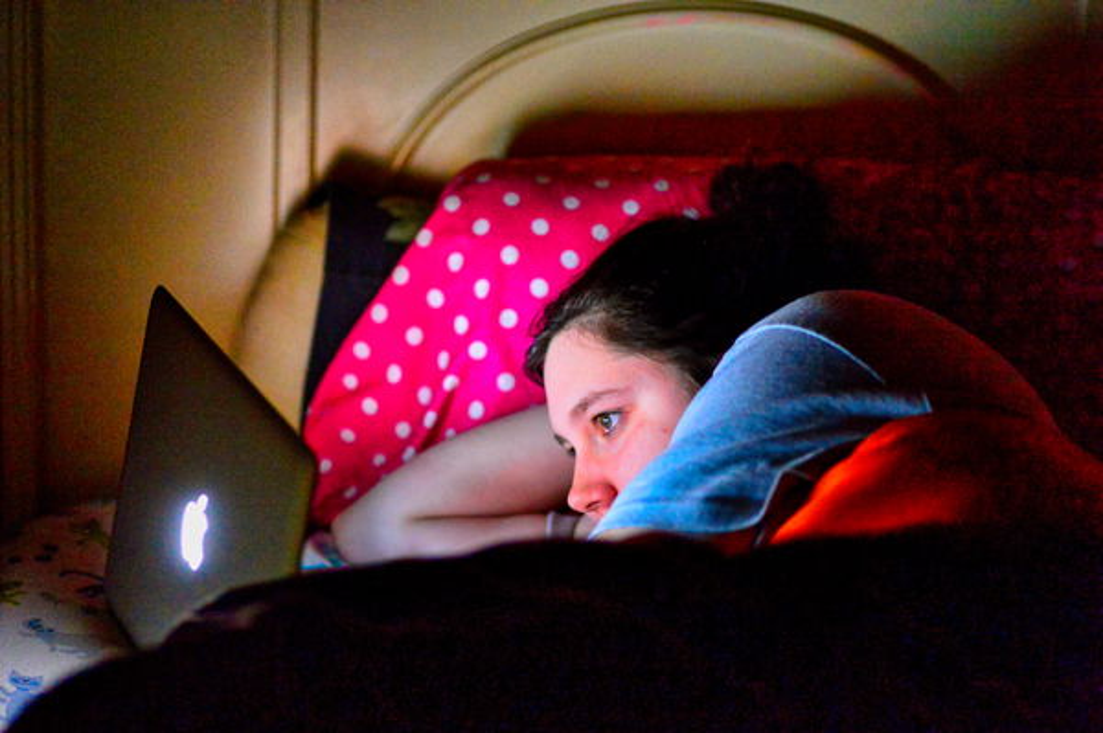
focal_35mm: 100
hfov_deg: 20.4
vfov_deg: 13.7
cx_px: 552
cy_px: 366
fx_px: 3061
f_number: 2
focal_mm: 100
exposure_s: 1/50
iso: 12800
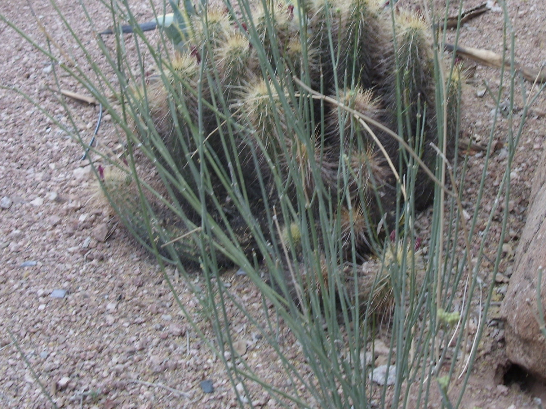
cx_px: 324
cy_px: 87
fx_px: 1025
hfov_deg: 29.8
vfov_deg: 22.3
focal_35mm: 65
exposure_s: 1/57
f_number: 2.8
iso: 50
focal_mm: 6.3
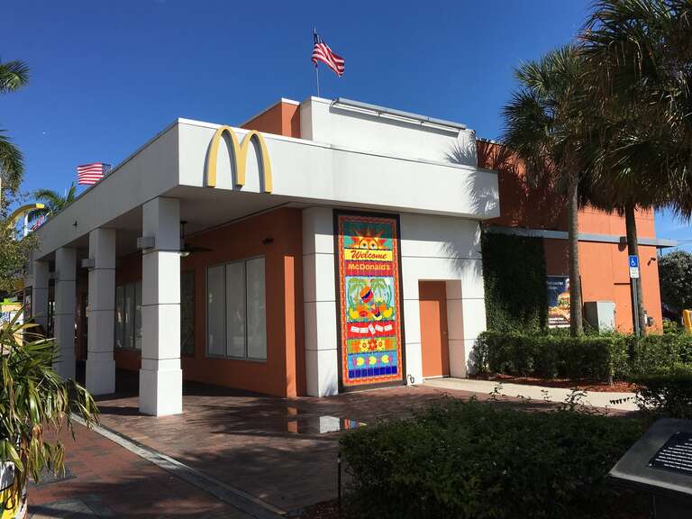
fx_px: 580
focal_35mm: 29
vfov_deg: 48.2
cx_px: 346
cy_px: 260
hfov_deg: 61.7
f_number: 2.2
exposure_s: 1/3205
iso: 25
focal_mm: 4.15
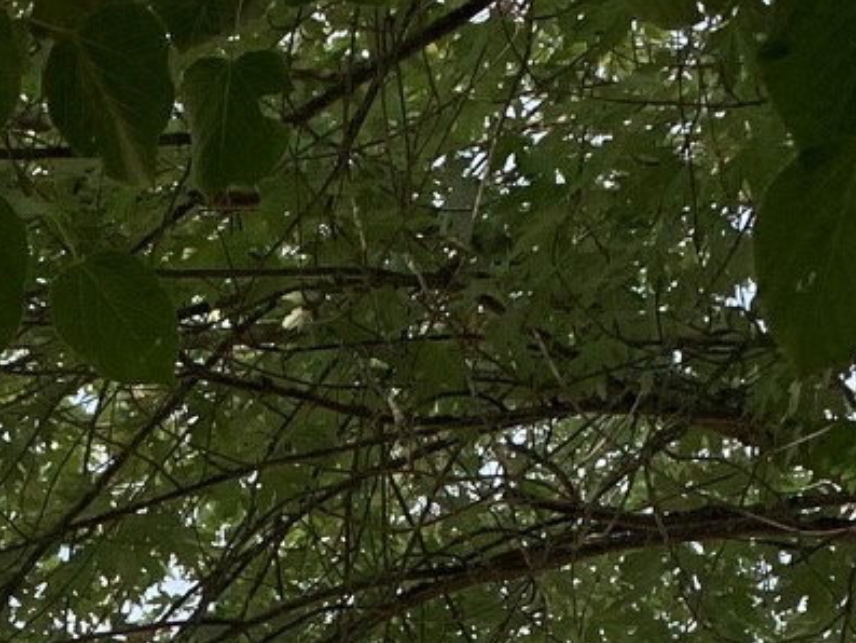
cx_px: -377
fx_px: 3265
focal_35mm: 132
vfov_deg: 9.7
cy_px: 1629
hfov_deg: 14.1
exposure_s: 1/1136
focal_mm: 4.25
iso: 25
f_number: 1.8
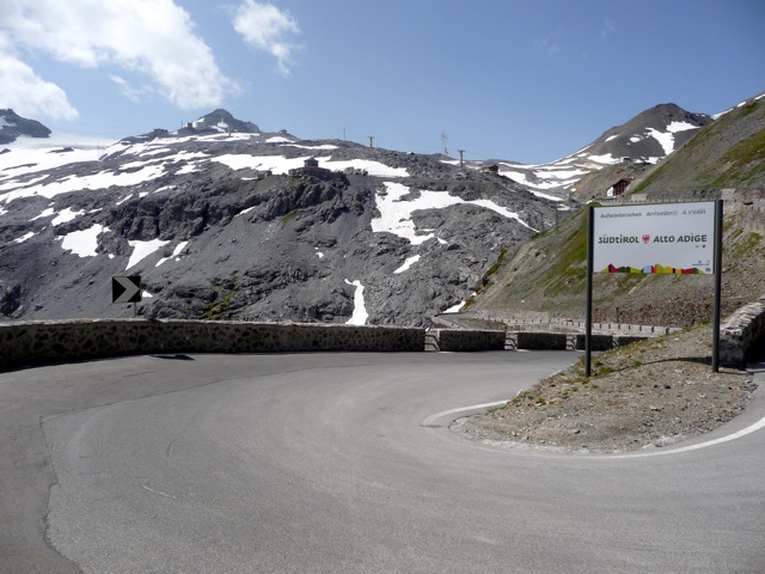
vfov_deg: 49.7
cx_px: 382
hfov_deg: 63.4
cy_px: 287
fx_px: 619
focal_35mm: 28
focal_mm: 4.7
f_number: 8
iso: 100
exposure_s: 1/320
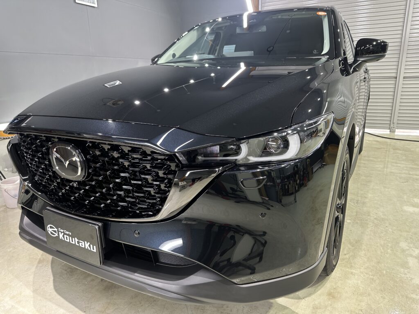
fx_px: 291
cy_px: 157
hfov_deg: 71.6
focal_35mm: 24
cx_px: 210
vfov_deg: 56.8
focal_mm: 6.86
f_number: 1.78
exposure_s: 1/60
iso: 125
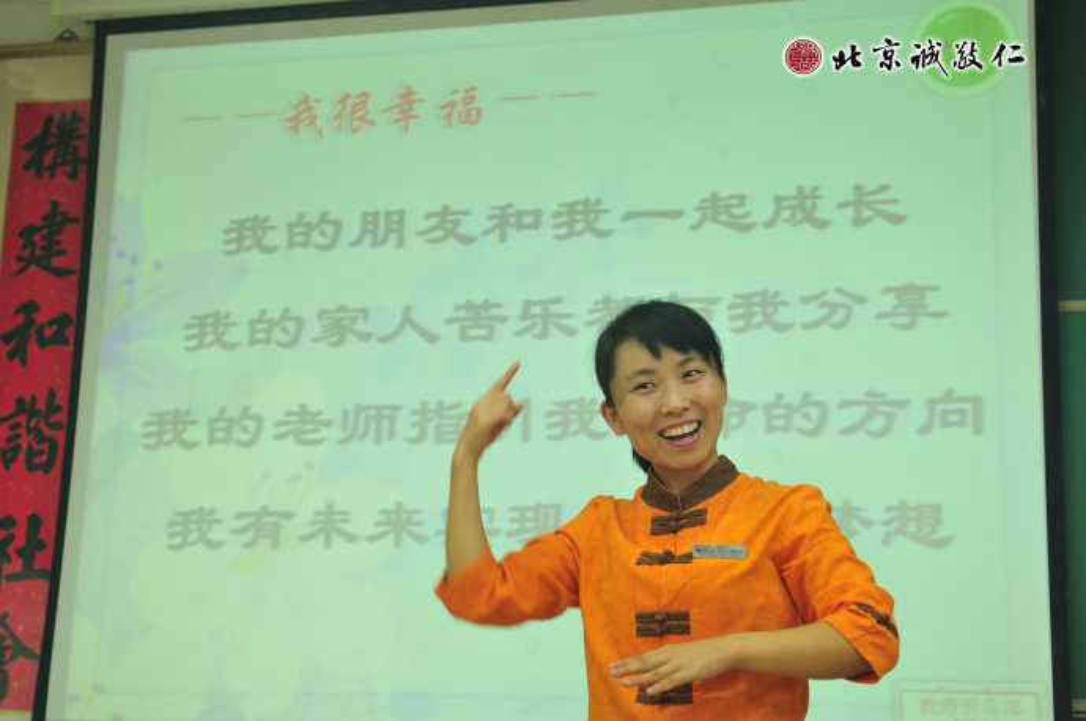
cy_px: 360
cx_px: 543
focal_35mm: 63
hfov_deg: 31.9
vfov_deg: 21.5
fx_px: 1898
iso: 200
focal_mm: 42
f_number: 3.2
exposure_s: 1/40
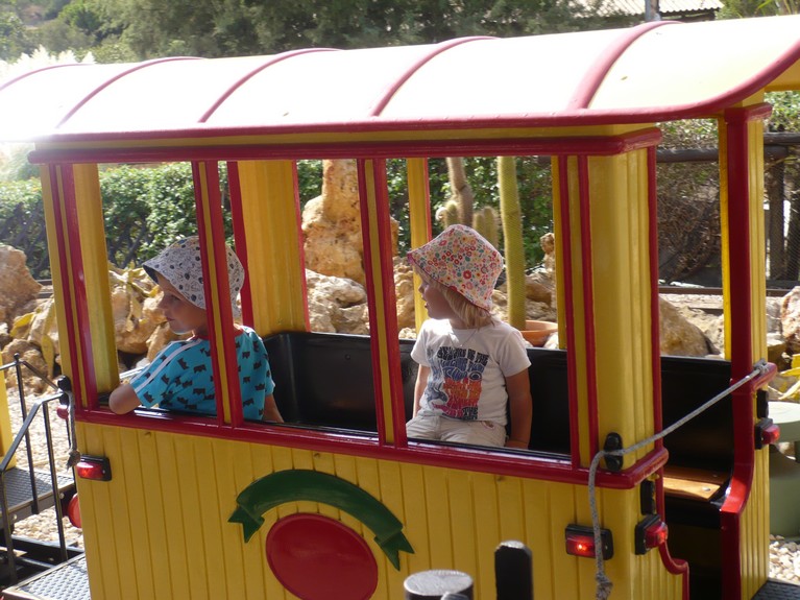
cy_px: 300
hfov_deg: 32.2
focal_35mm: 60
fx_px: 1386
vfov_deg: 24.4
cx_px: 400
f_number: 3.7
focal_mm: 9.9
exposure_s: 1/250
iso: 100
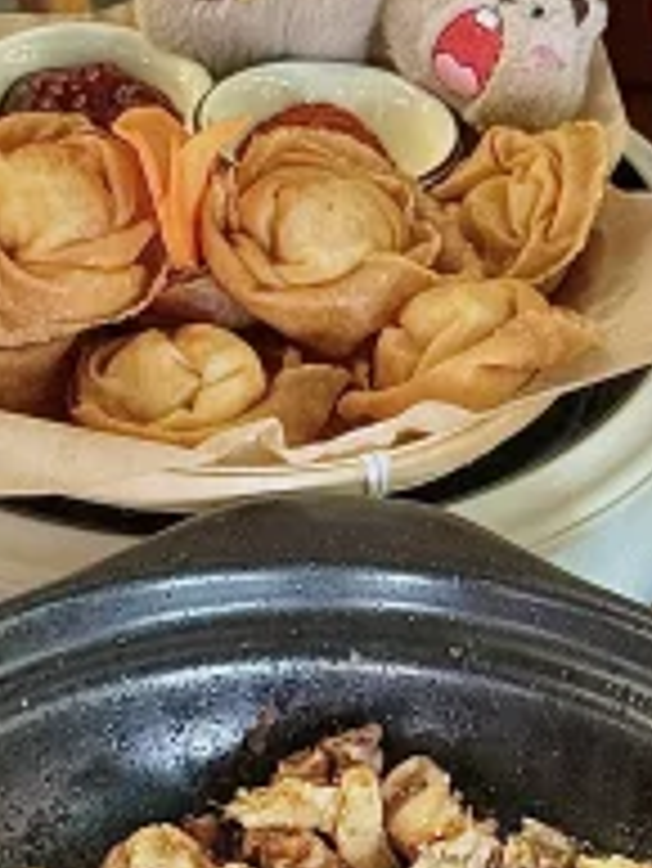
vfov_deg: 11.0
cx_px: 490
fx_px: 4490
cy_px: 760
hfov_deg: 8.3
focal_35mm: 179
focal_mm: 6.76
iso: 250
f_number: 1.78
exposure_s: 1/50
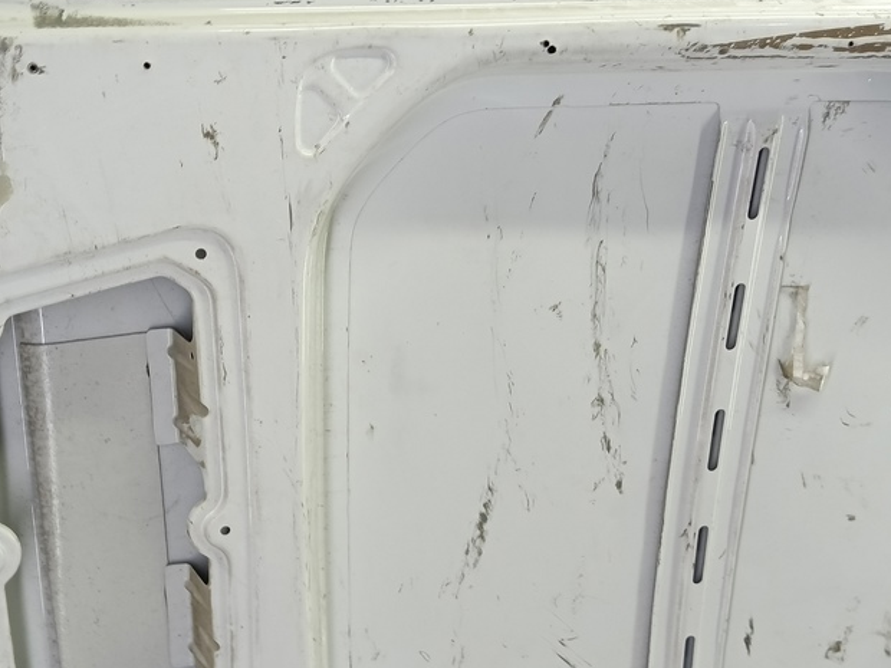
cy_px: 384
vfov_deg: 37.6
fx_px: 978
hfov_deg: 48.2
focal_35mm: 38
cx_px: 299
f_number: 1.6
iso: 102
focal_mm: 4.11
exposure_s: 1/50
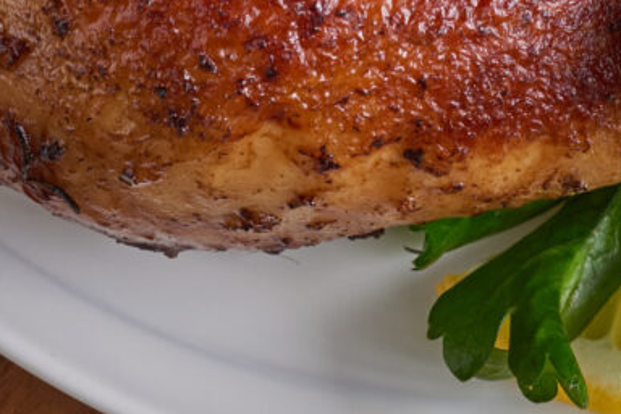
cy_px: -635
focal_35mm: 400
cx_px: 257
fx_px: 6899
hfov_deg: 5.2
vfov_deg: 3.4
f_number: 9
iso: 160
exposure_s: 1/200
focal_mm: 60
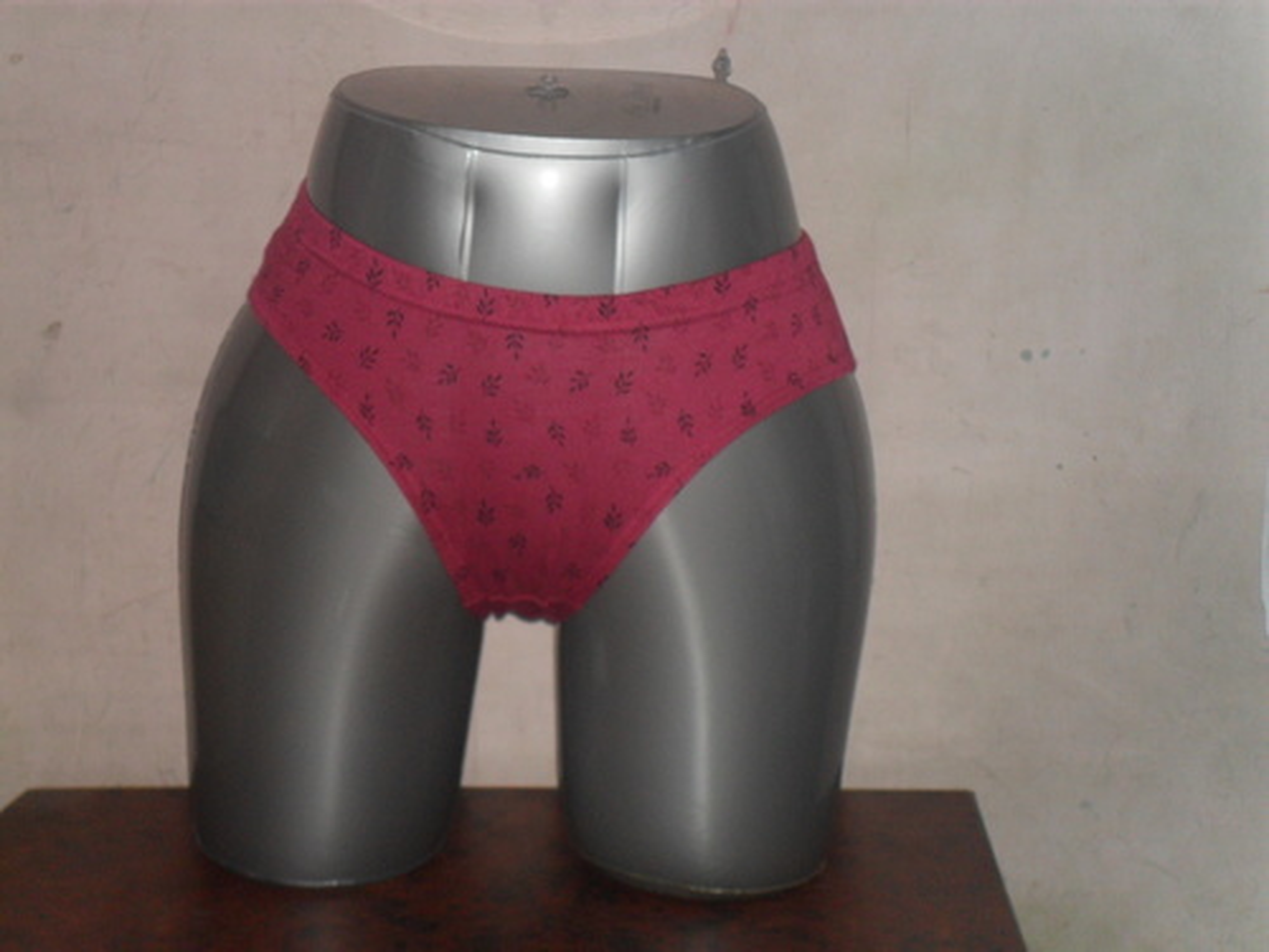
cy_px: 476
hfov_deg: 18.2
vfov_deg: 13.7
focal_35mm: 108
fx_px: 3959
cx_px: 634
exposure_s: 1/60
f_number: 5
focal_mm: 19.6
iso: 200
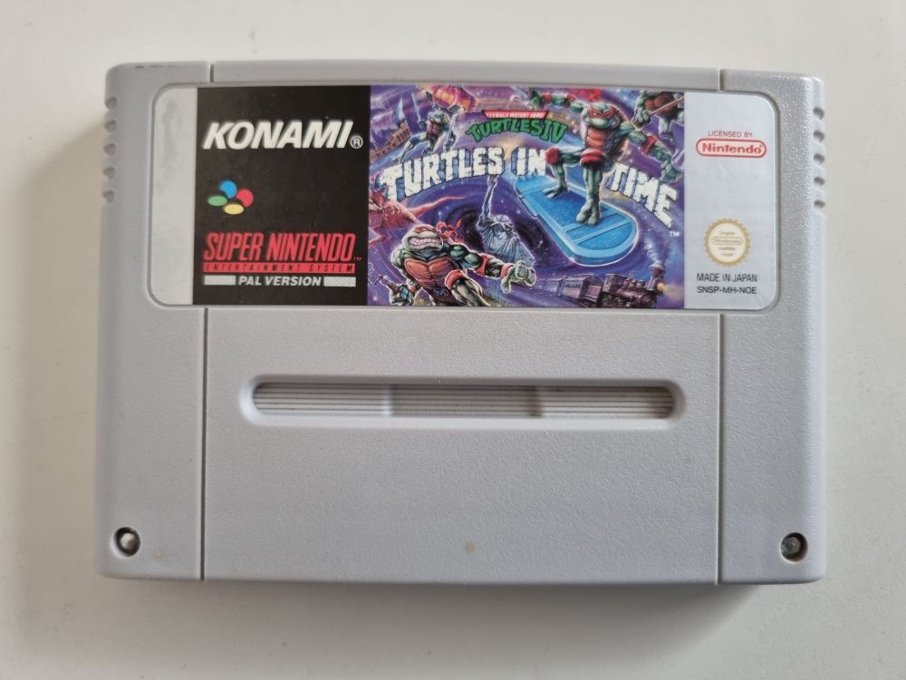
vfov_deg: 53.1
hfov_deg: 67.3
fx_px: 680
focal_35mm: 26
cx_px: 453
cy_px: 340
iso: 250
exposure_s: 1/50
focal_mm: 5.4
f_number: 1.8
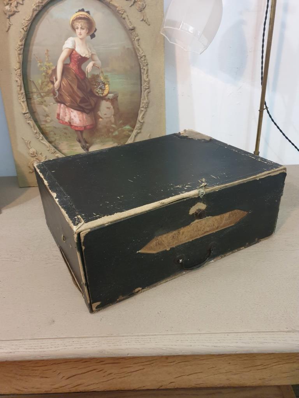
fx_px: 299
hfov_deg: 53.1
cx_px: 150
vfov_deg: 67.3
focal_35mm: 26
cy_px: 199
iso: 320
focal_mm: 4.3
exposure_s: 1/33
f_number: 1.5
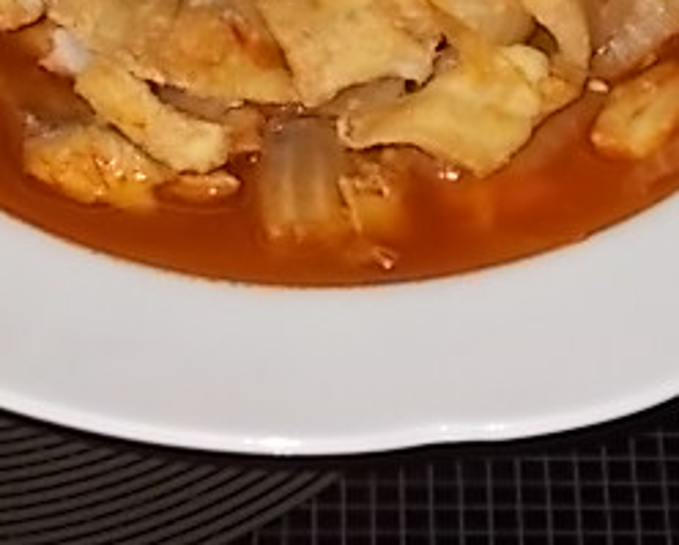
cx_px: 329
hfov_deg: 11.6
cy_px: -104
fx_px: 3340
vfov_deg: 9.2
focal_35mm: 166
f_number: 5.3
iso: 200
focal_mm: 11.8
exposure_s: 1/60
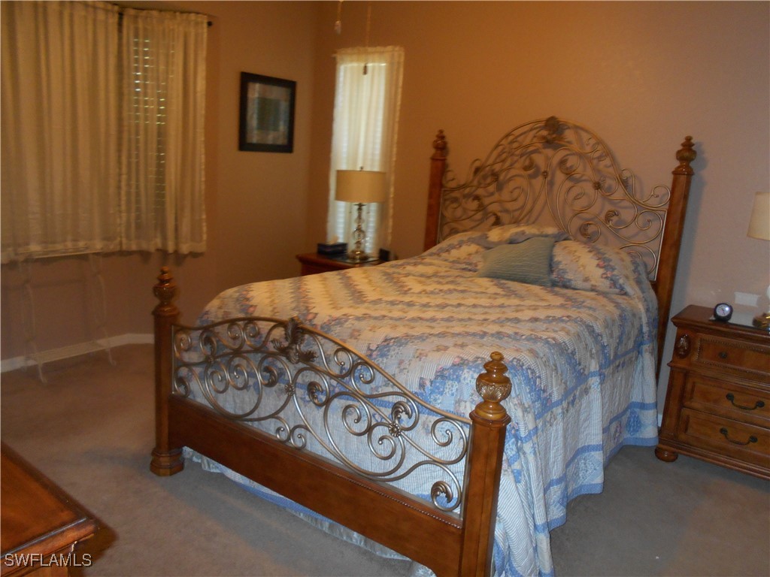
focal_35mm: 26
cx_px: 385
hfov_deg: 67.3
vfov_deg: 53.1
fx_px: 578
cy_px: 288
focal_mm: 4.6
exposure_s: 1/25
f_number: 3.2
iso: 280
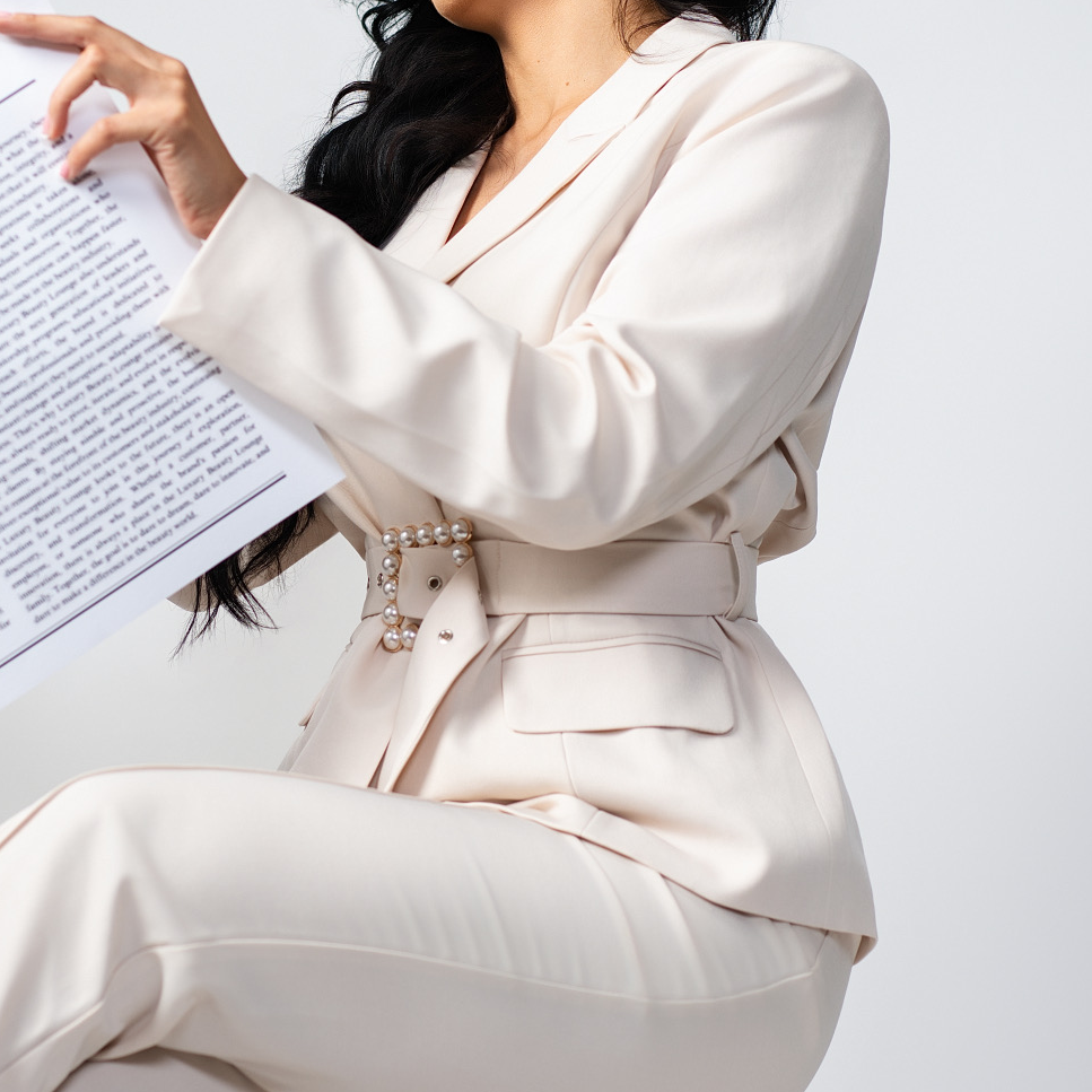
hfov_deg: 17.5
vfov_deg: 17.6
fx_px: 3533
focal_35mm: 99
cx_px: 291
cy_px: 433
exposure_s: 1/250
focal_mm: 55
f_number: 2.8
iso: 160
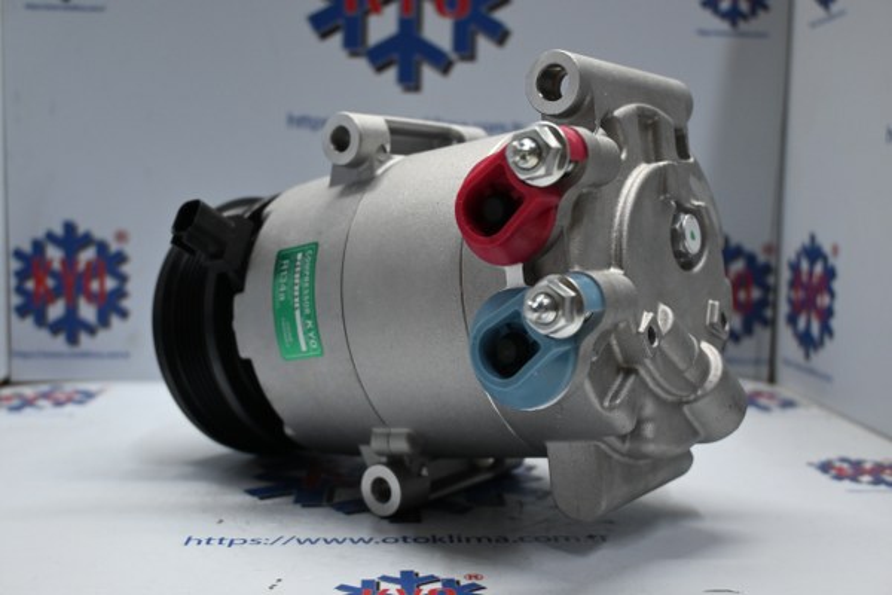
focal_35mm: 38
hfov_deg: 51.3
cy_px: 298
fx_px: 929
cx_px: 446
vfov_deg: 35.5
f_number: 4.2
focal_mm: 25
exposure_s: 1/125
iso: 1000
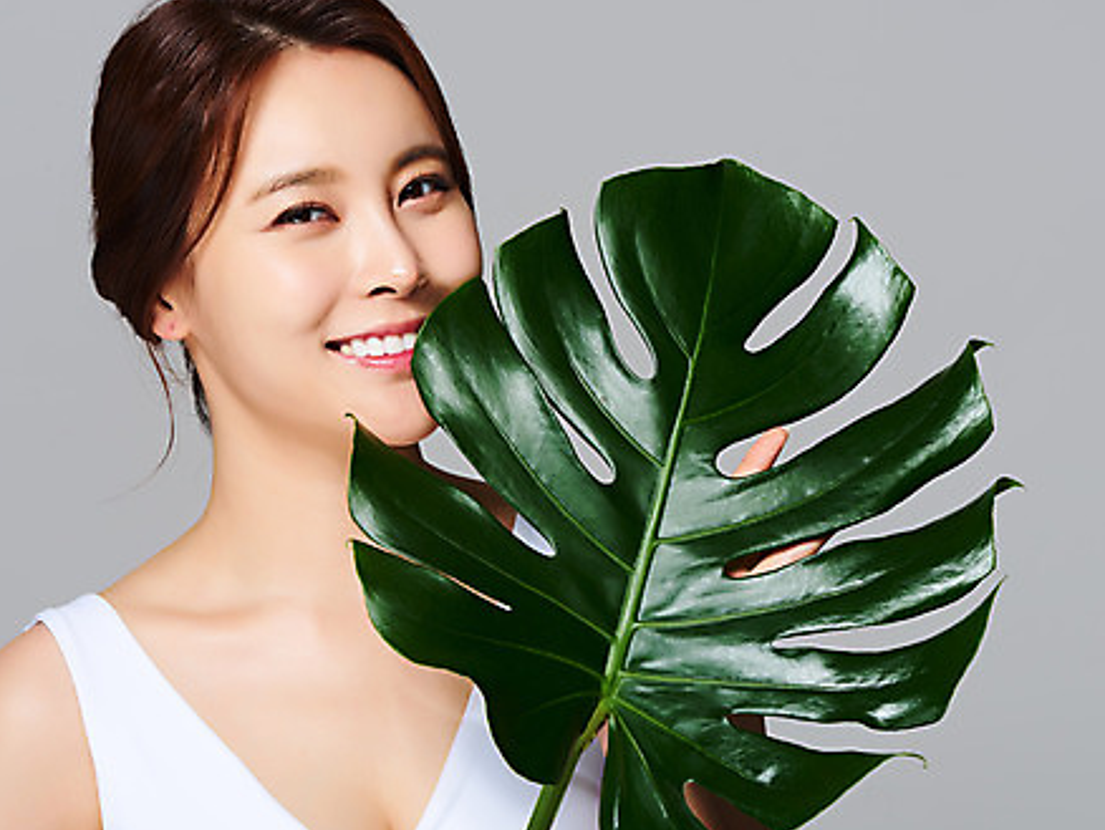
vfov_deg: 10.8
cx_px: 508
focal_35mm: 138
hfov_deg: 14.3
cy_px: 394
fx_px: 4408
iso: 64
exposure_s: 1/125
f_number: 16
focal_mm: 105
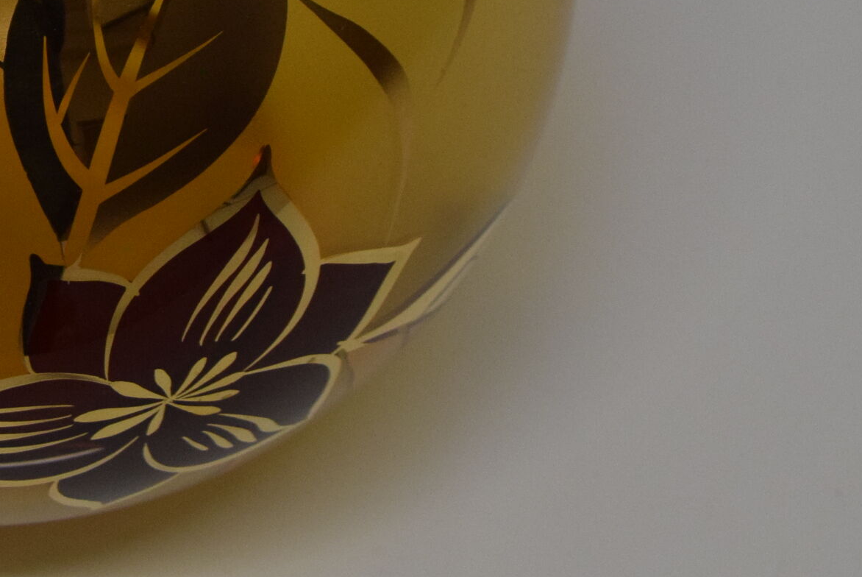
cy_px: -135
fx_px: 4129
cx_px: -6
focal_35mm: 172
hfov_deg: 11.8
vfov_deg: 7.9
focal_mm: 45
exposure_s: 1/250
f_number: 8
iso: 1600
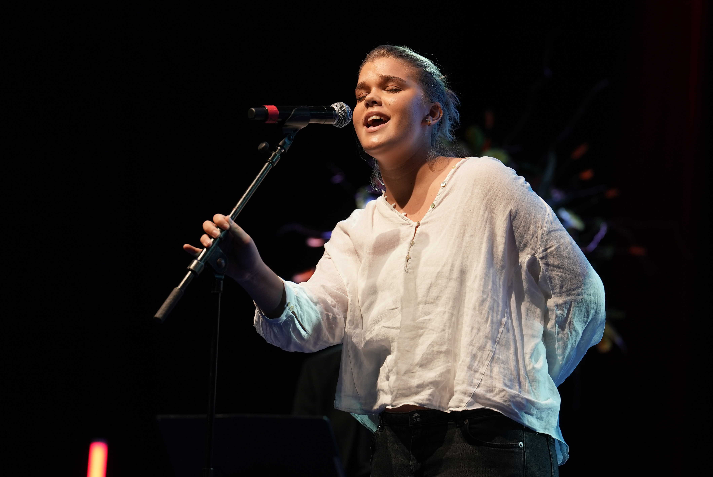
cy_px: 238
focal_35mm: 200
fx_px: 3963
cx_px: 356
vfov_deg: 6.9
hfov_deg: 10.3
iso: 800
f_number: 4
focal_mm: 200
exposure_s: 1/250
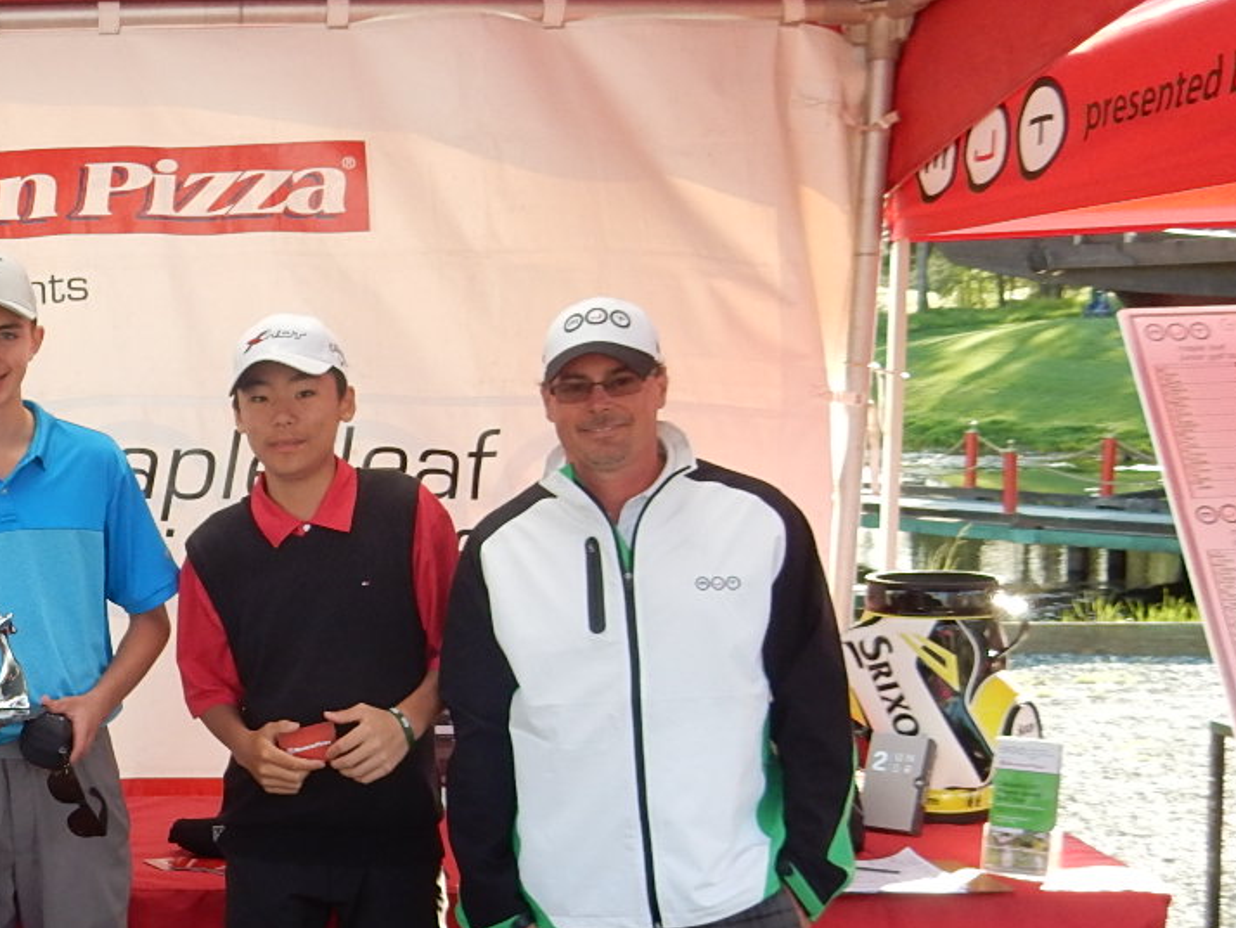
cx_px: 43
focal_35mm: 56
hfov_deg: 32.0
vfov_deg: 26.0
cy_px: 630
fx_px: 2000
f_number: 3.7
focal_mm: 4.5
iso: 125
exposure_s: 1/125
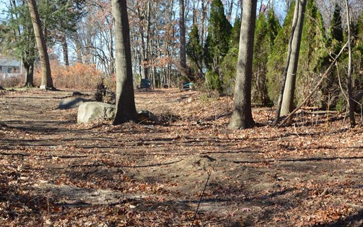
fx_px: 623
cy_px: 107
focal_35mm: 63
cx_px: 251
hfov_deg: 32.1
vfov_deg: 20.6
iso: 140
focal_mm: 28
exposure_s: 1/125
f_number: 5.6
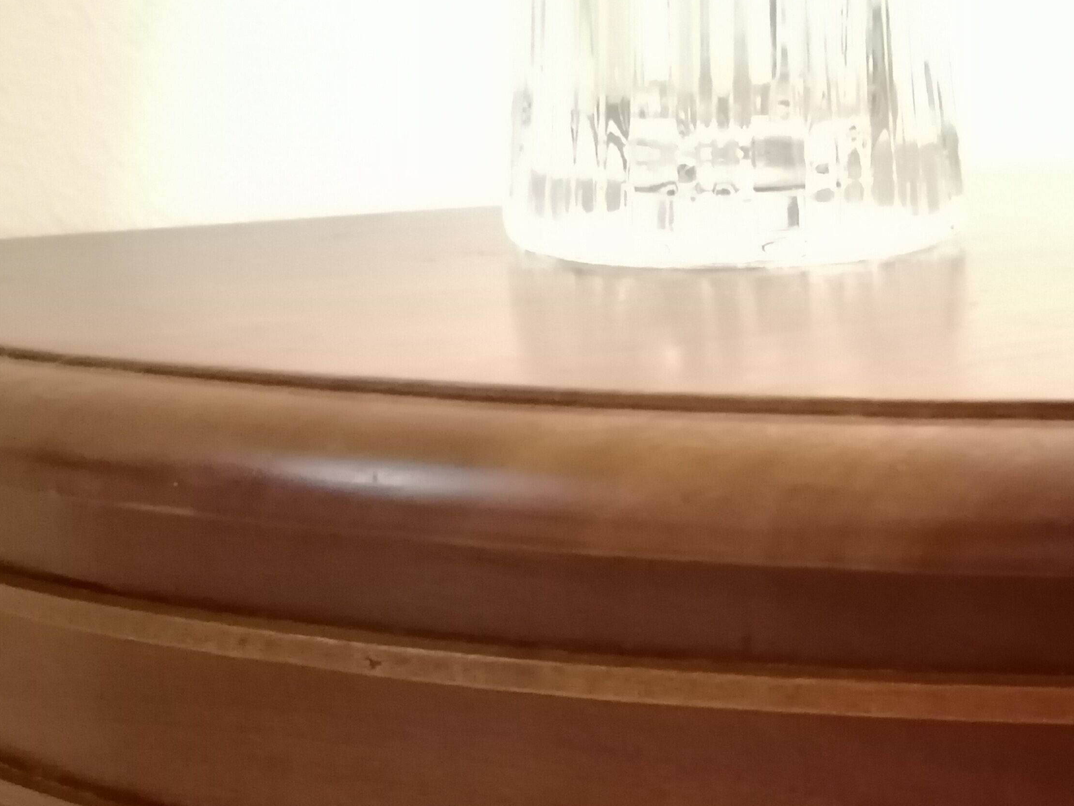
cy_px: 569
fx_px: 2079
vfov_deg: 21.8
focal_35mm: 67
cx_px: 757
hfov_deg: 28.7
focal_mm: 4.75
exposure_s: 1/12.5
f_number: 1.8
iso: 3200
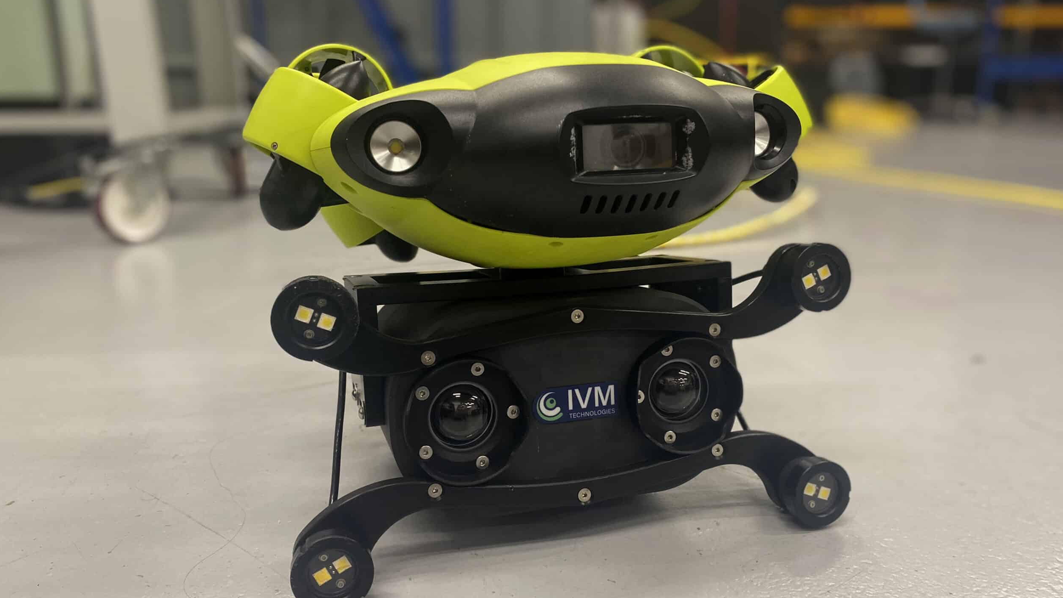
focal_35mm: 29
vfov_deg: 40.2
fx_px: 817
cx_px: 536
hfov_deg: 66.1
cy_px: 310
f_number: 1.8
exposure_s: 1/50
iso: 100
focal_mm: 4.2
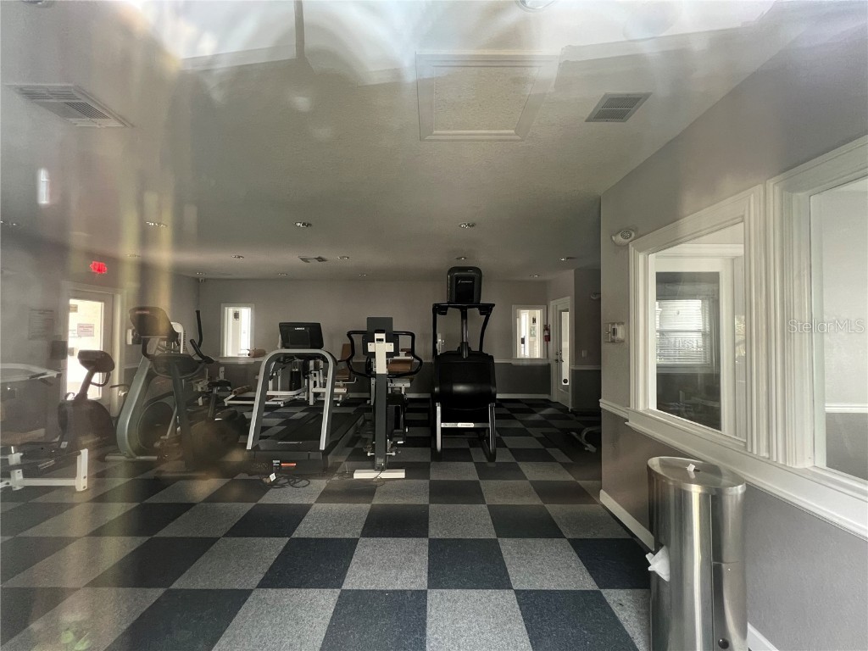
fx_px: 326
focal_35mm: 13
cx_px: 434
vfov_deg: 89.9
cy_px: 326
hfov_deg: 106.2
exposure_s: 1/60
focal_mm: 1.57
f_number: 1.8
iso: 400
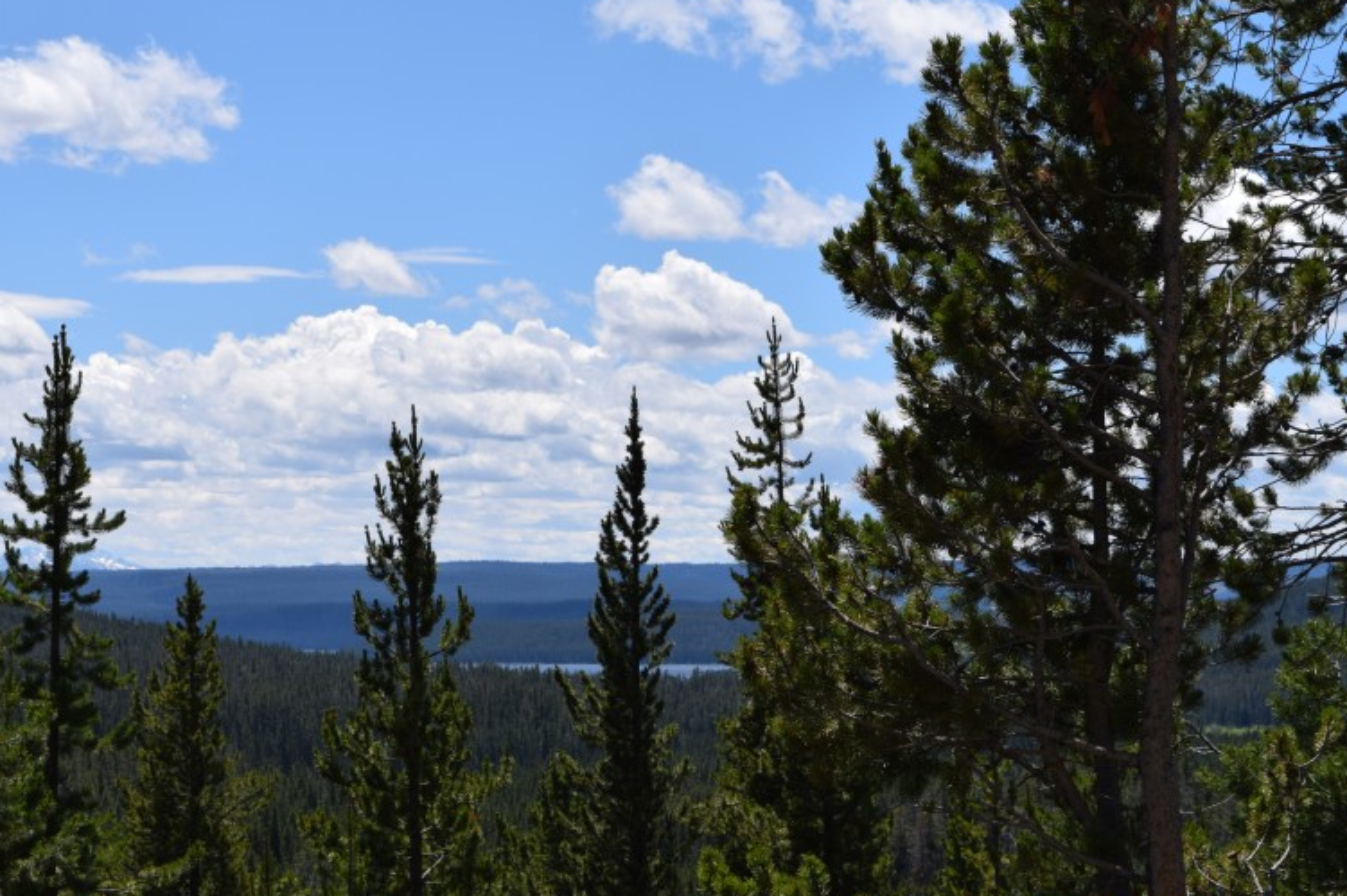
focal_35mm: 113
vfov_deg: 12.1
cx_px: 568
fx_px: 4213
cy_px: 413
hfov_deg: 18.2
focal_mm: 55
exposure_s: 1/500
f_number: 10
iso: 200
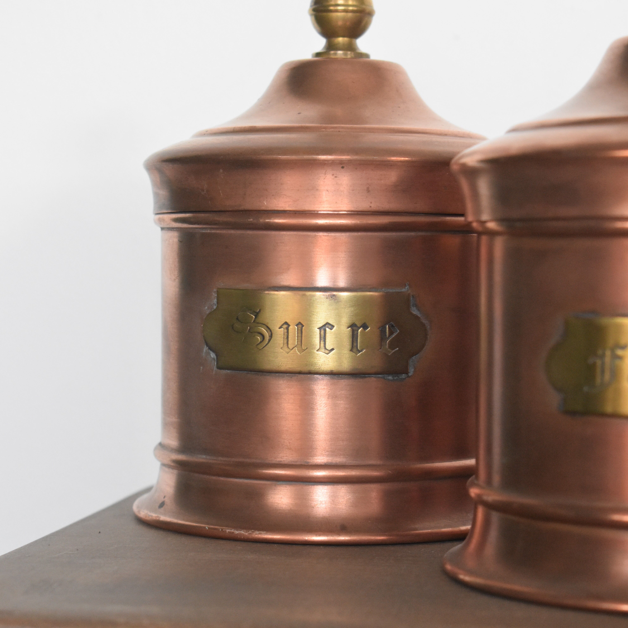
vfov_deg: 16.5
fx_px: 2168
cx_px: 314
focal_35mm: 106
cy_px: 336
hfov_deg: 16.5
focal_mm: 55
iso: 2500
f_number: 5.6
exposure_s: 1/125
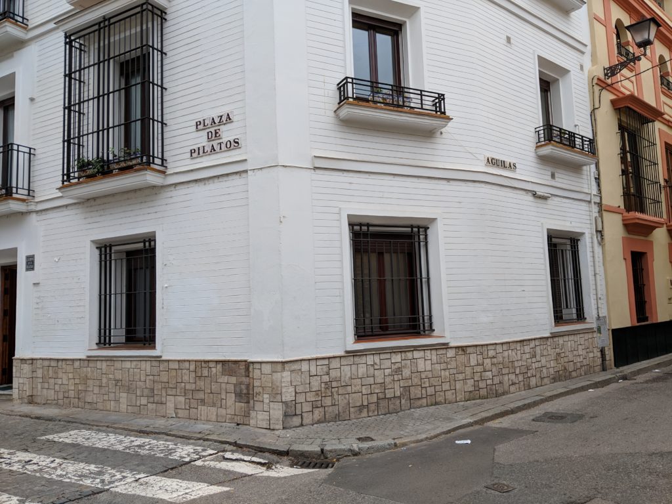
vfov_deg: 51.4
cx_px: 336
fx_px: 524
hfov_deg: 65.3
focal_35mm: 27
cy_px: 252
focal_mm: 4.44
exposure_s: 1/157
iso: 50
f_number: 1.8
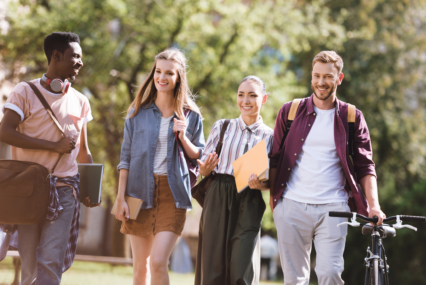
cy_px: 142
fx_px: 1835
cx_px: 213
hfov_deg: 13.2
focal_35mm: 155
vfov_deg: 8.9
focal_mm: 155
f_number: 2.8
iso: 250
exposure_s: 1/1600
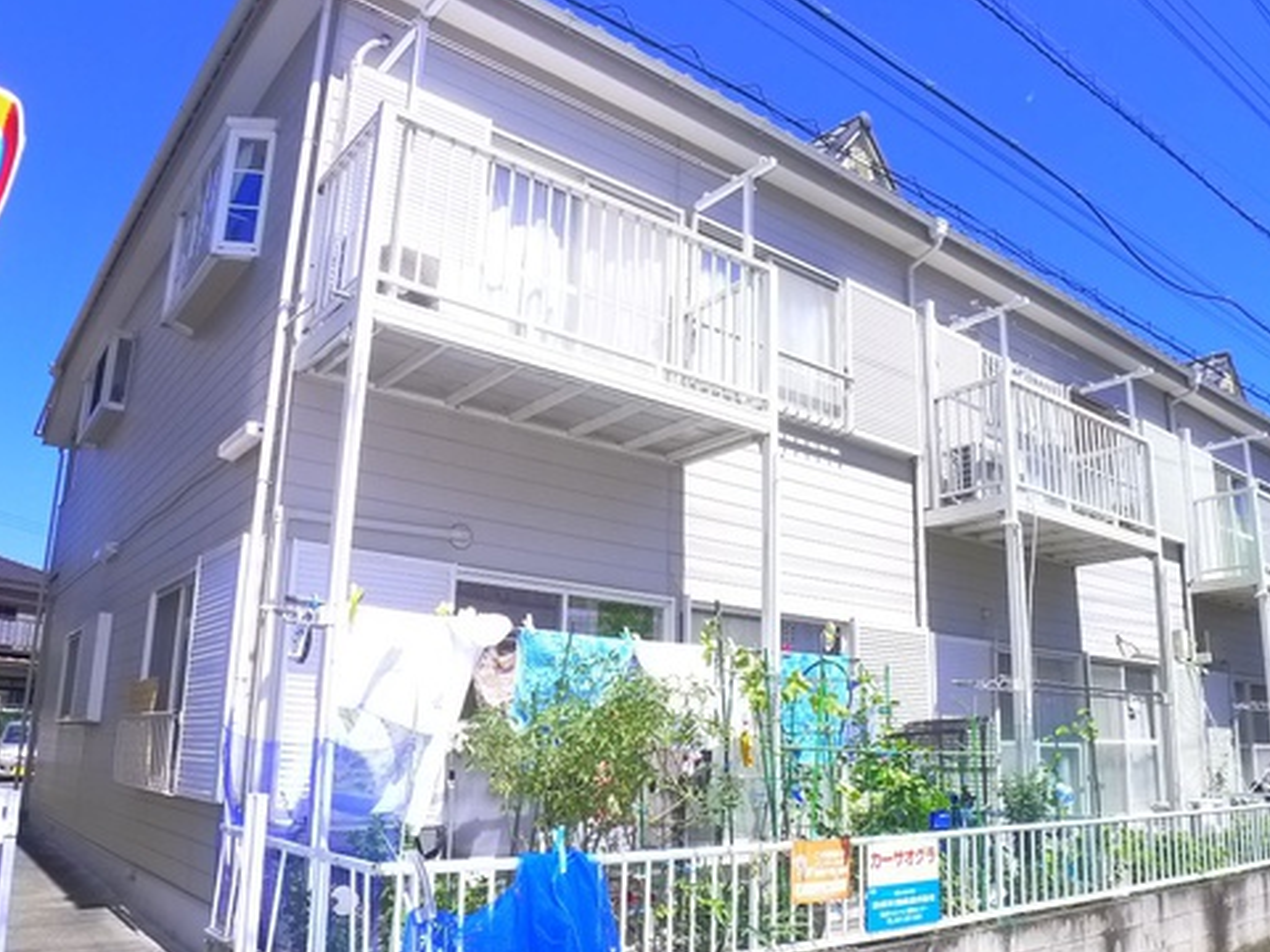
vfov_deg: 40.6
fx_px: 1284
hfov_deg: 52.5
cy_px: 546
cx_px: 696
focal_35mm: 35
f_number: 4
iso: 400
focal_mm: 5.1
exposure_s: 1/640
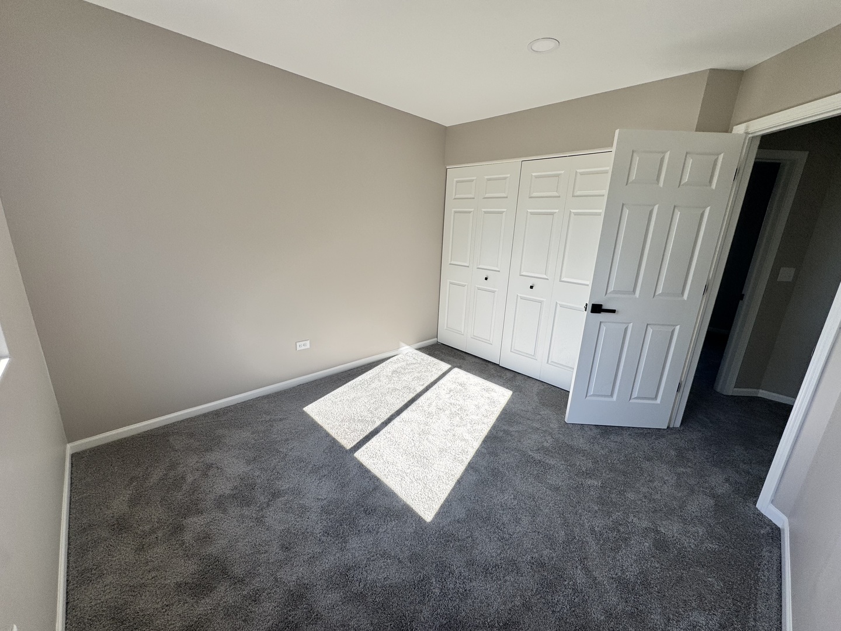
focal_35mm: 14
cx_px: 420
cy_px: 316
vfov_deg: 85.7
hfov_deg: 102.1
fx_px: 340
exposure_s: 1/338
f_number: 2.2
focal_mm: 2.22
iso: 40
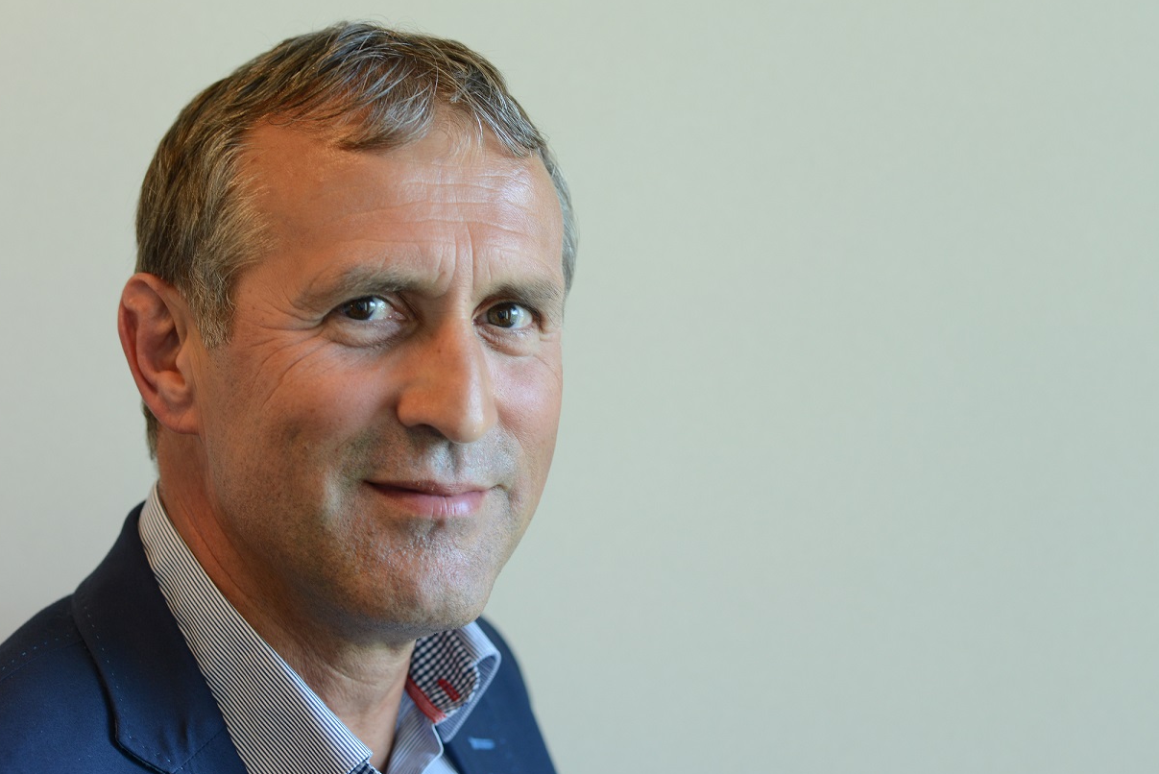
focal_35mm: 112
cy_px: 344
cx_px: 442
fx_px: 3607
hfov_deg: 18.2
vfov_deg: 12.2
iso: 400
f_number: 4
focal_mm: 85
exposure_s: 1/60
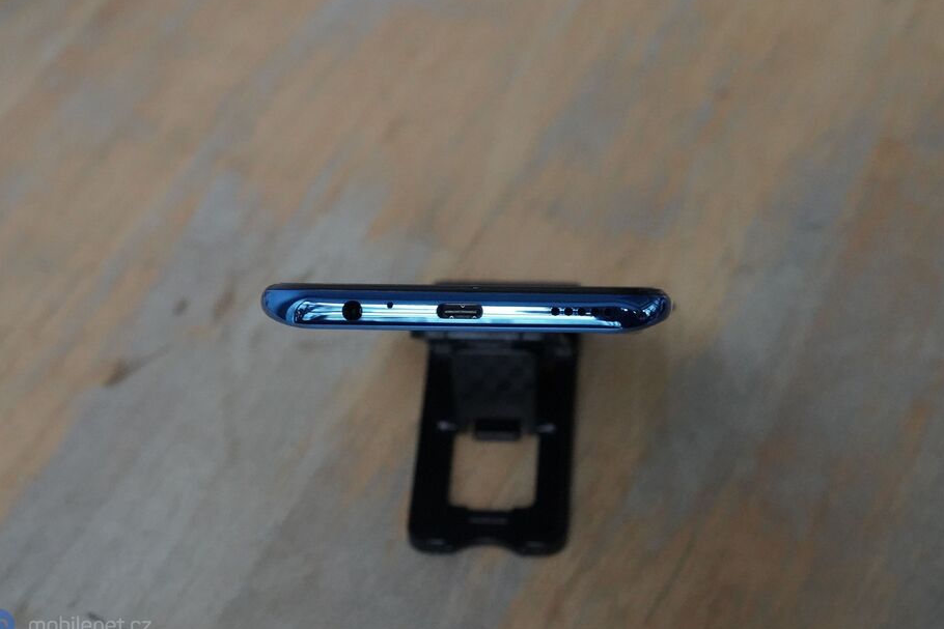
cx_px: 465
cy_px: 325
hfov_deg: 34.5
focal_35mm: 58
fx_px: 1521
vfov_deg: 23.4
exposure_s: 1/250
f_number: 7.1
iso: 12800
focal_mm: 55
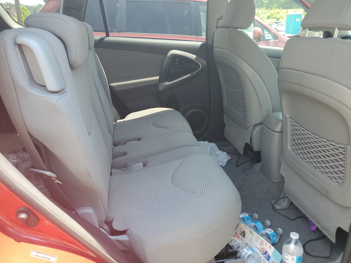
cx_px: 176
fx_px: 264
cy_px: 132
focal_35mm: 26
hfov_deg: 67.3
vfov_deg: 53.1
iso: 50
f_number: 1.5
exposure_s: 1/233
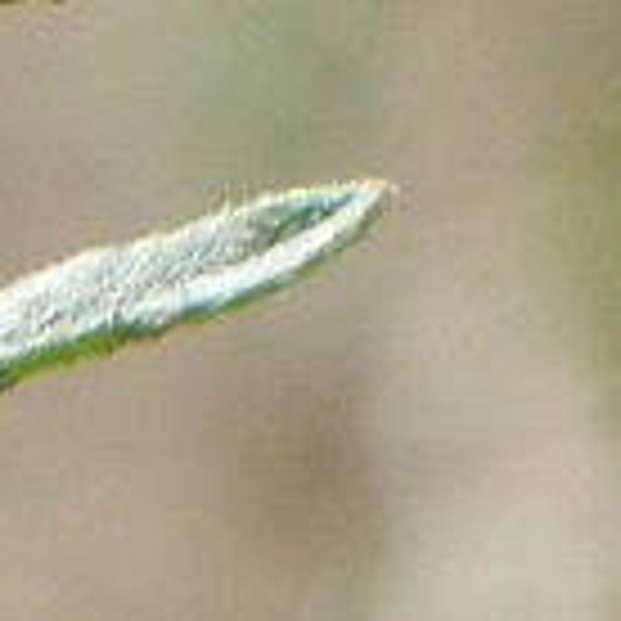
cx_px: 1714
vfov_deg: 2.5
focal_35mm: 687
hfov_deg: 2.5
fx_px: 13944
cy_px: -1044
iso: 160
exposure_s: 1/523
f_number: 5.6
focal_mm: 18.8
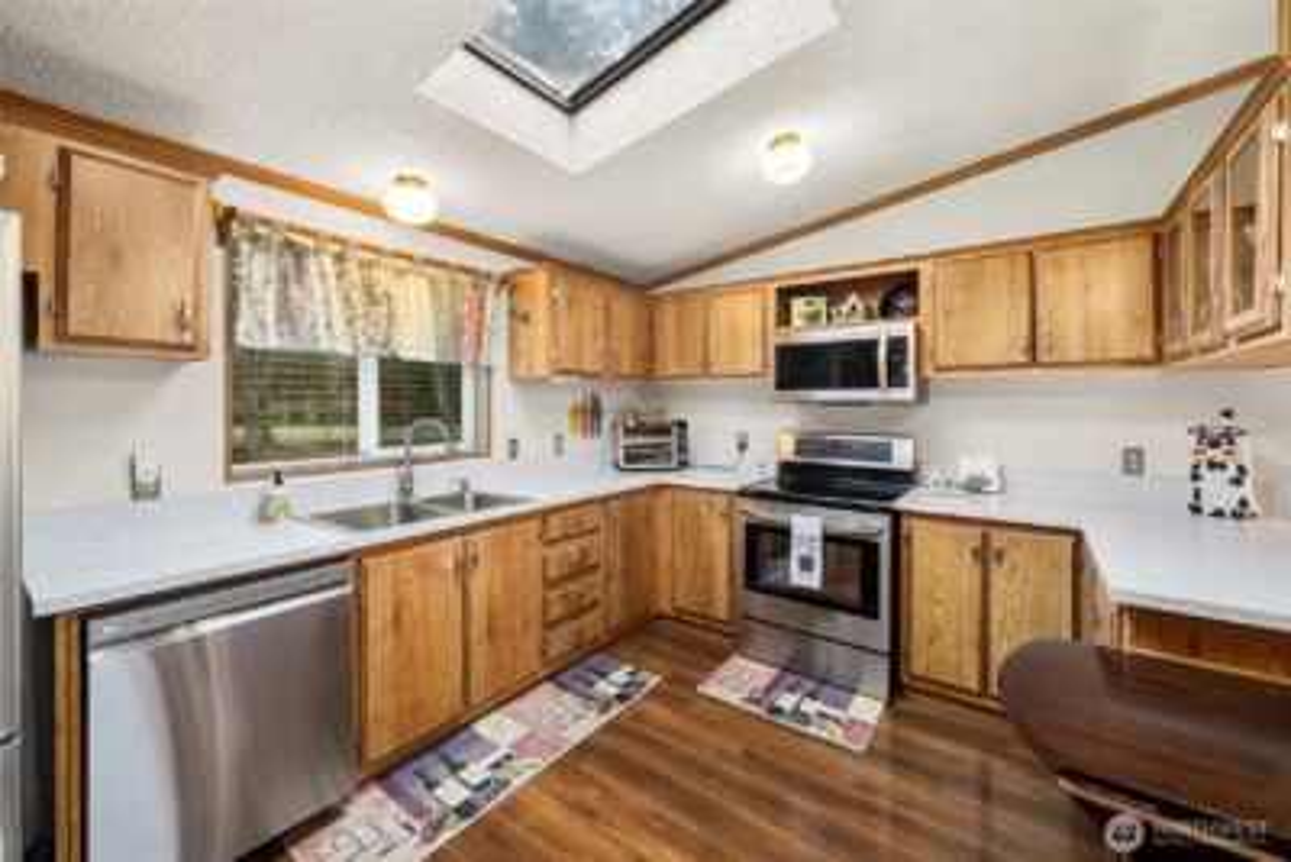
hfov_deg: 108.3
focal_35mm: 13
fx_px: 466
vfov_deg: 85.5
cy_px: 431
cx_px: 646
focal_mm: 13
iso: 500
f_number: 7.1
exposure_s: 1/30
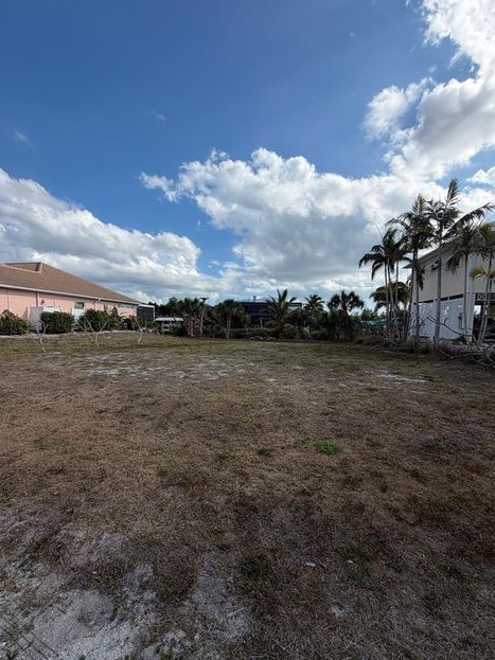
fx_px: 286
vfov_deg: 98.1
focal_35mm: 15
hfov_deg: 81.7
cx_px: 237
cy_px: 348
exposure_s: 1/970
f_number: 2.2
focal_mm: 2.22
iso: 20
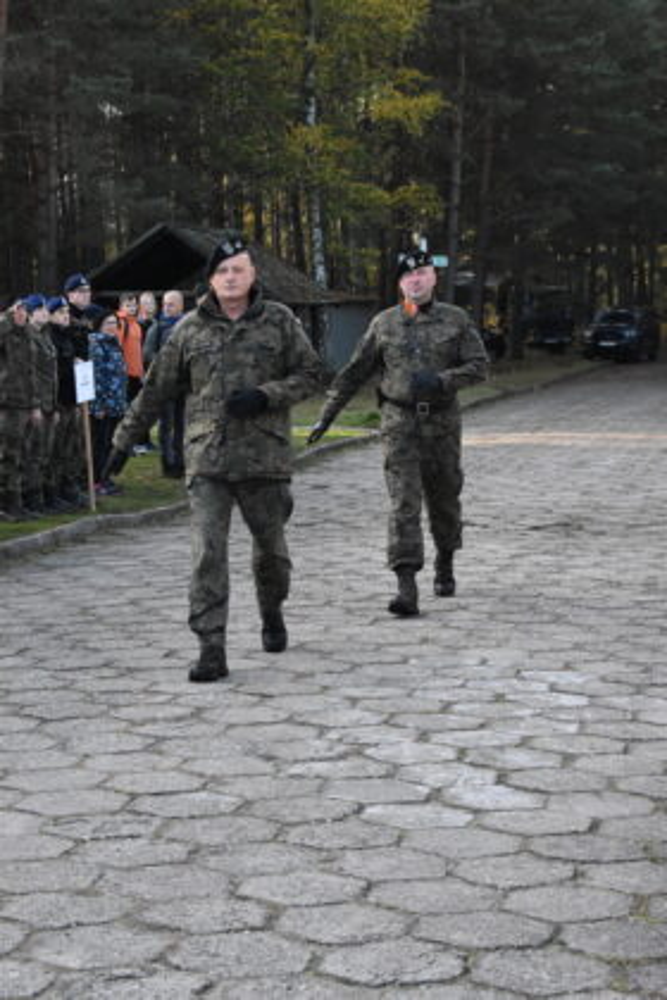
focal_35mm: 82
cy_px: 500
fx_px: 2293
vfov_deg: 24.6
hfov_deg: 16.6
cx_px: 334
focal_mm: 55
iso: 6400
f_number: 13
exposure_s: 1/640
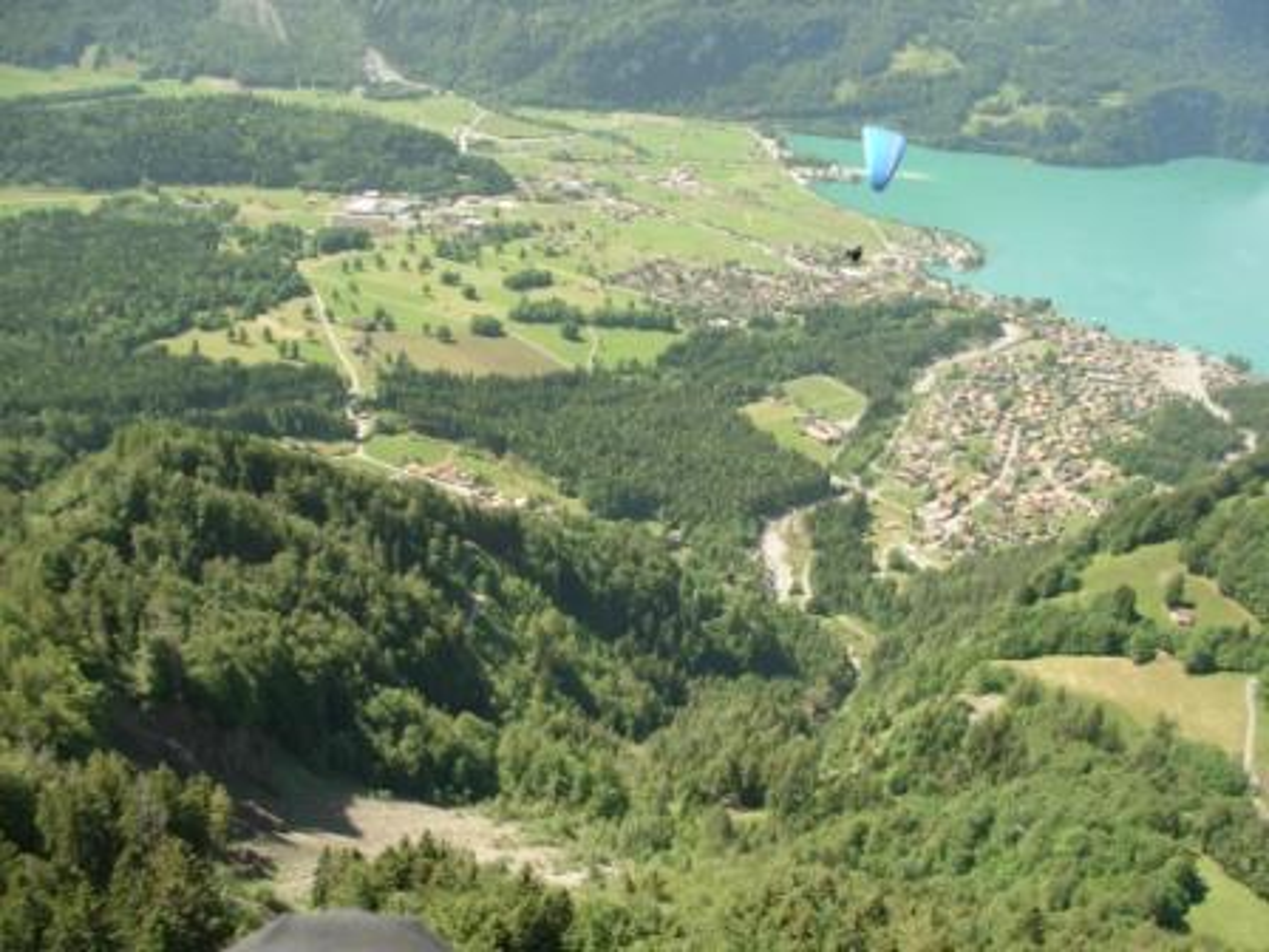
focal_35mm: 33
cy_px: 476
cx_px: 634
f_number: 3.5
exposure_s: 1/250
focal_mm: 7.1
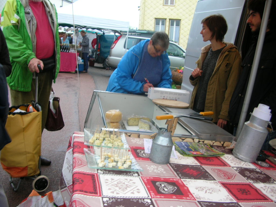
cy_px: 104
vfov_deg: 40.7
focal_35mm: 35
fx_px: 279
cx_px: 138
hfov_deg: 52.6
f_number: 2.8
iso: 50
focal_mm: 5.8
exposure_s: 1/40
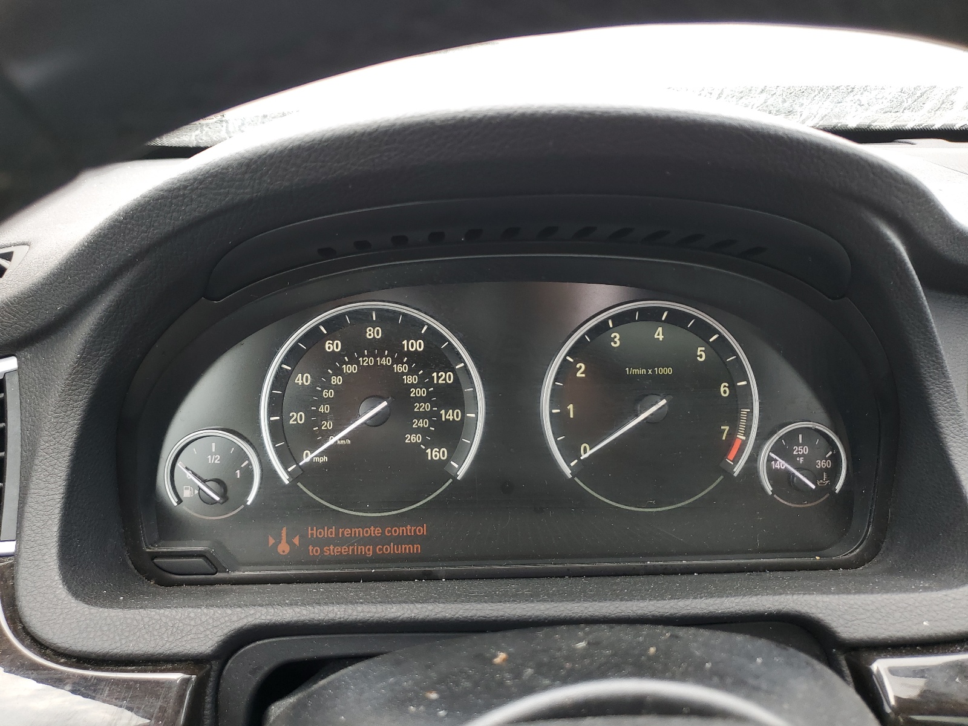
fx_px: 727
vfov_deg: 53.1
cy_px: 363
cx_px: 484
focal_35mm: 26
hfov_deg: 67.3
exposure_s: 1/159
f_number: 1.5
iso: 50
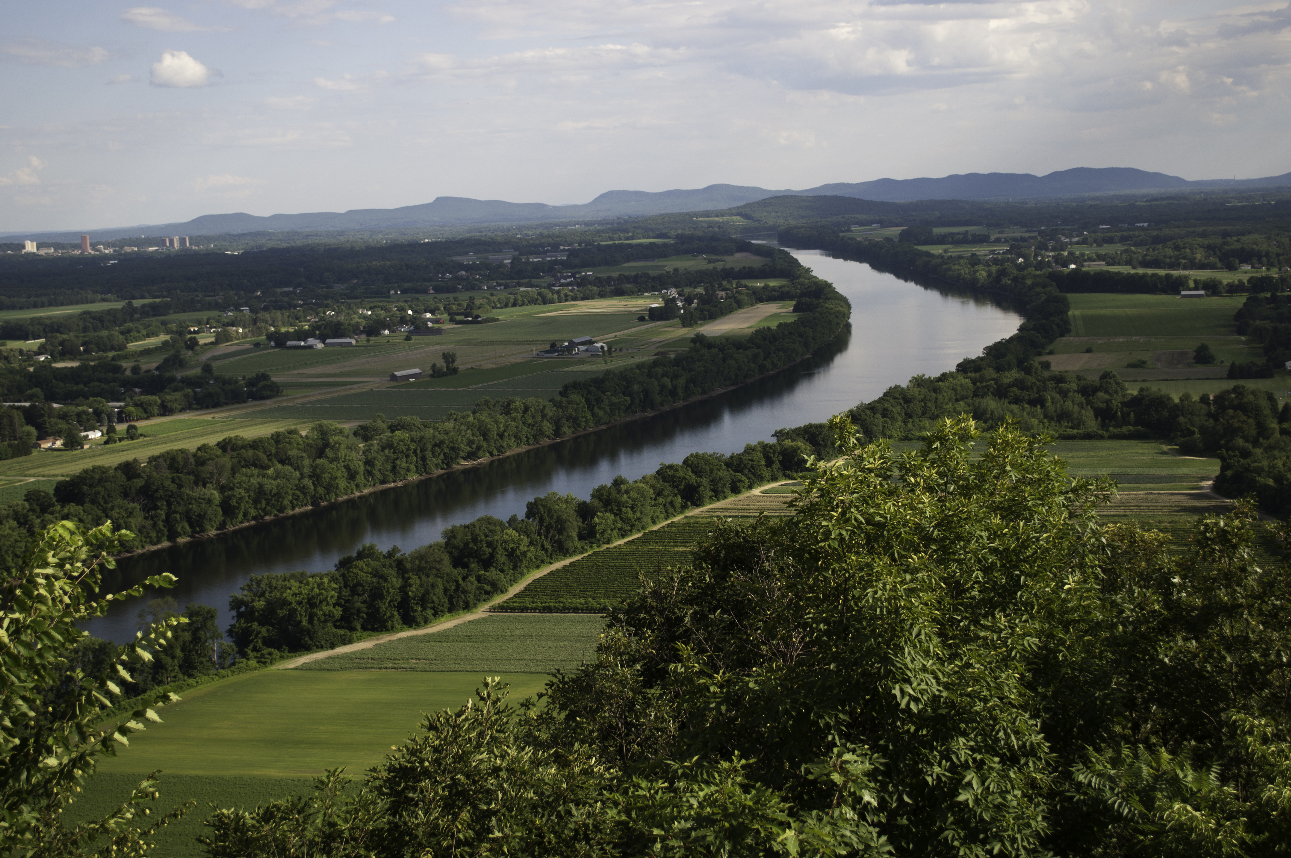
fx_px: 1880
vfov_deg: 25.7
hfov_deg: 37.9
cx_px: 646
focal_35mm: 52
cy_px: 429
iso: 160
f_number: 5
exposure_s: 1/640
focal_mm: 35
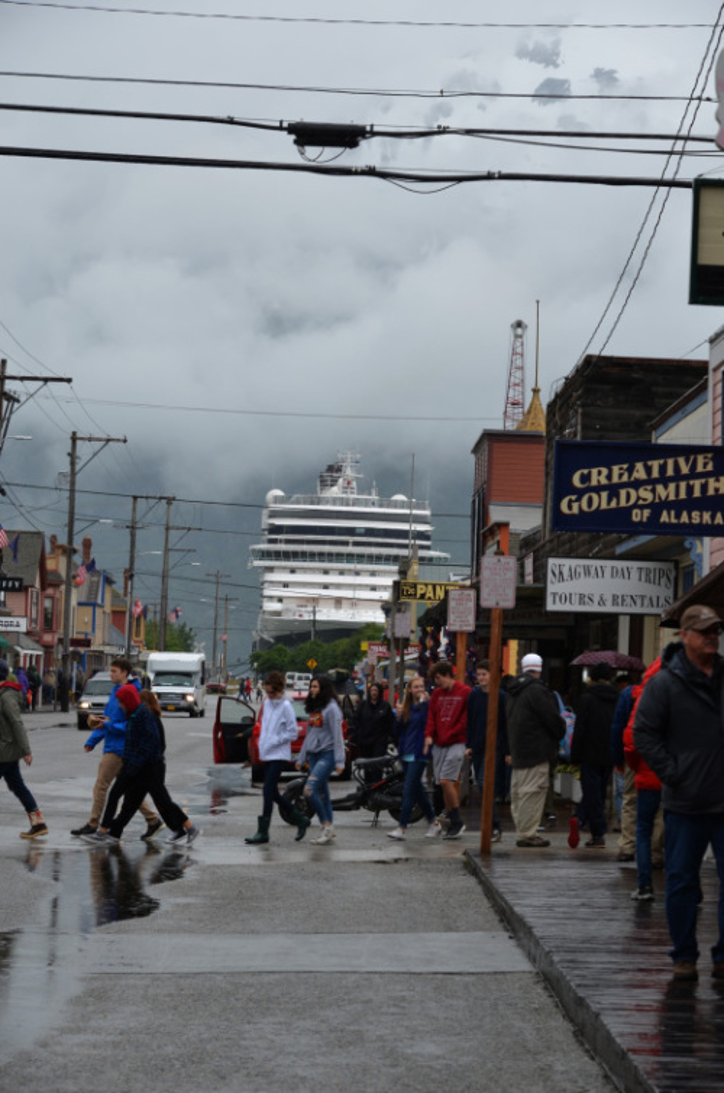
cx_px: 362
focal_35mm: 112
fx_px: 3409
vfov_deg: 18.2
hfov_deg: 12.1
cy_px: 546
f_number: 8
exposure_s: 1/250
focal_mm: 75
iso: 140
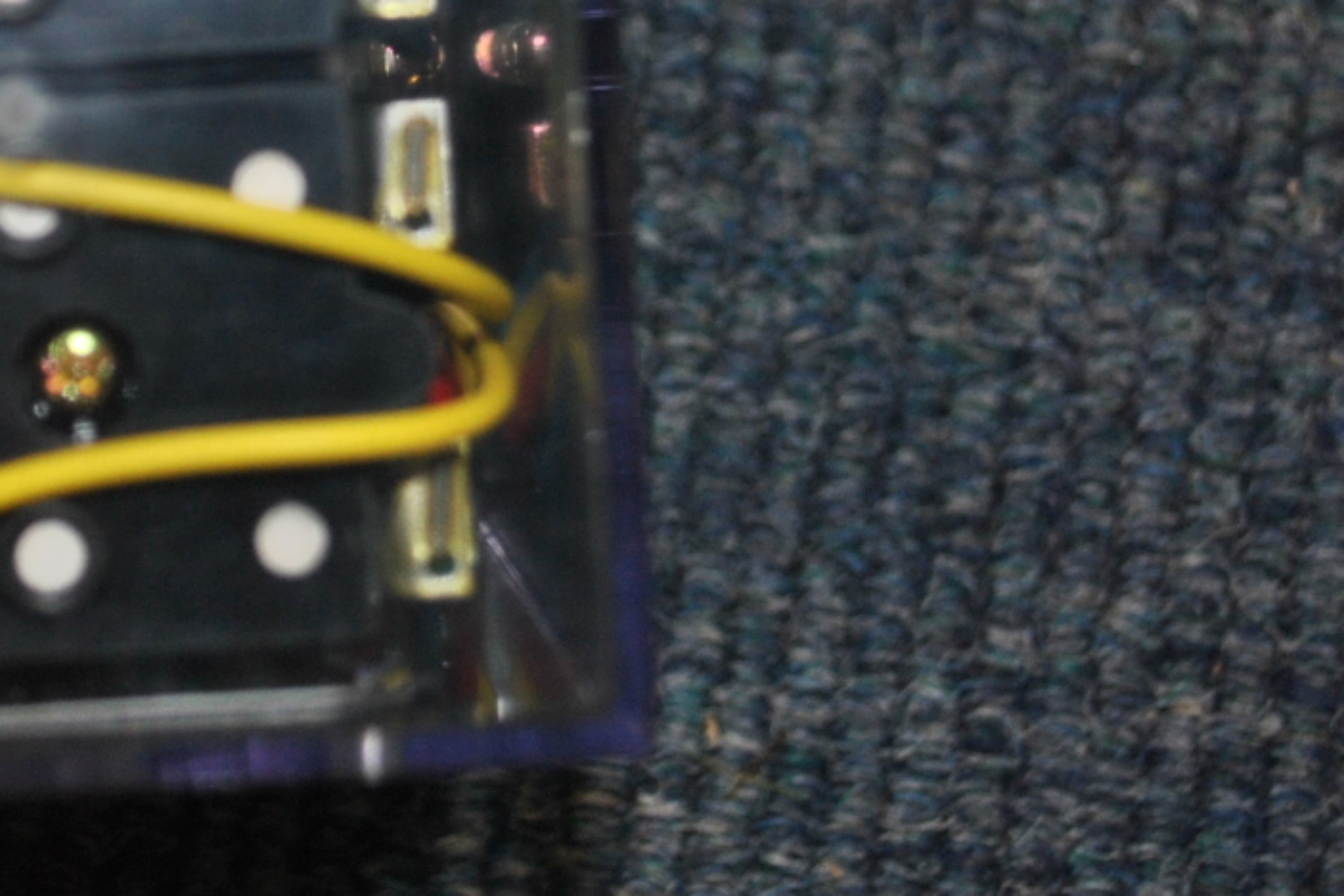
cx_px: 251
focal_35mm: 116
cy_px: -42
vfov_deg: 11.7
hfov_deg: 17.5
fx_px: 4330
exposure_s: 1/60
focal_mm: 28
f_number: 4.5
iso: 200
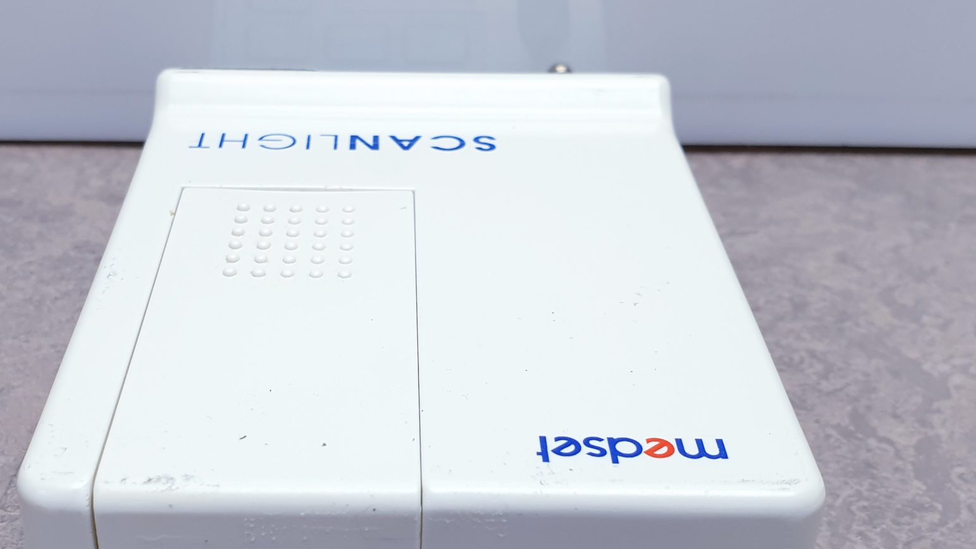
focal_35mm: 47
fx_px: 1216
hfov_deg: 43.5
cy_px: 377
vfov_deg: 25.3
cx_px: 395
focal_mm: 4.3
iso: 80
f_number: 2.4
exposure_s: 1/100
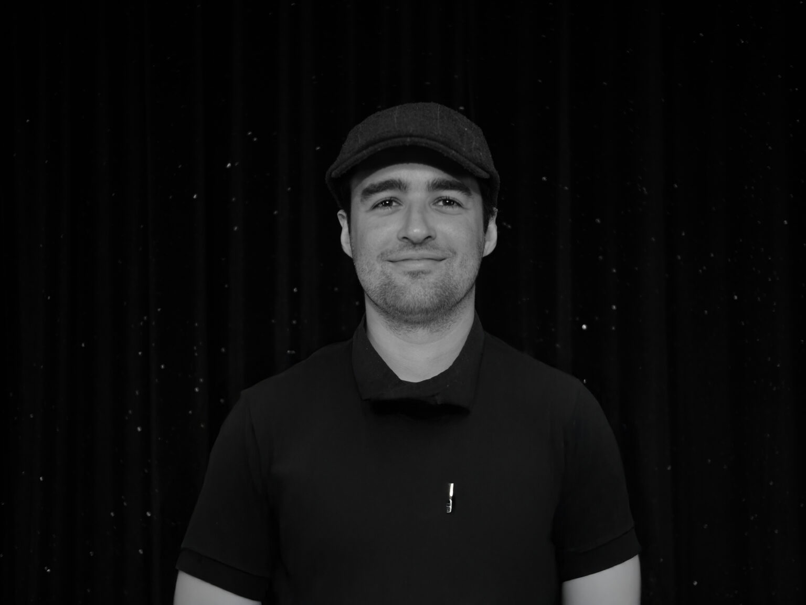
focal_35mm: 46
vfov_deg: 31.5
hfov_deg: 41.2
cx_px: 403
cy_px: 302
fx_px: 1071
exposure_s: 1/125
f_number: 1.2
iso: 200
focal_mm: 23
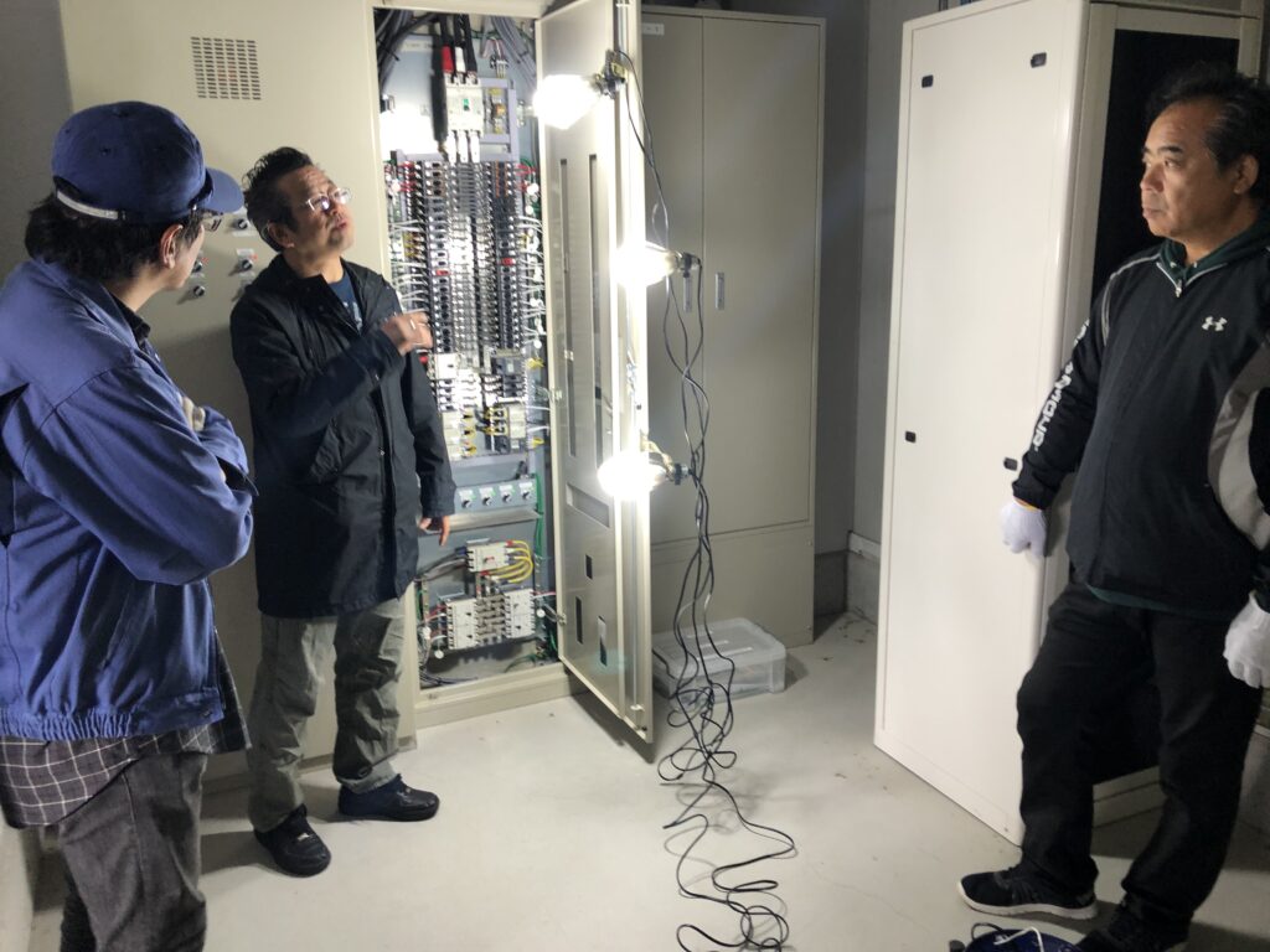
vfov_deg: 49.7
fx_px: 1027
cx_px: 635
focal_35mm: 28
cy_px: 476
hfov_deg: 63.4
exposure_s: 1/24
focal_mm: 3.99
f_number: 1.8
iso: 40
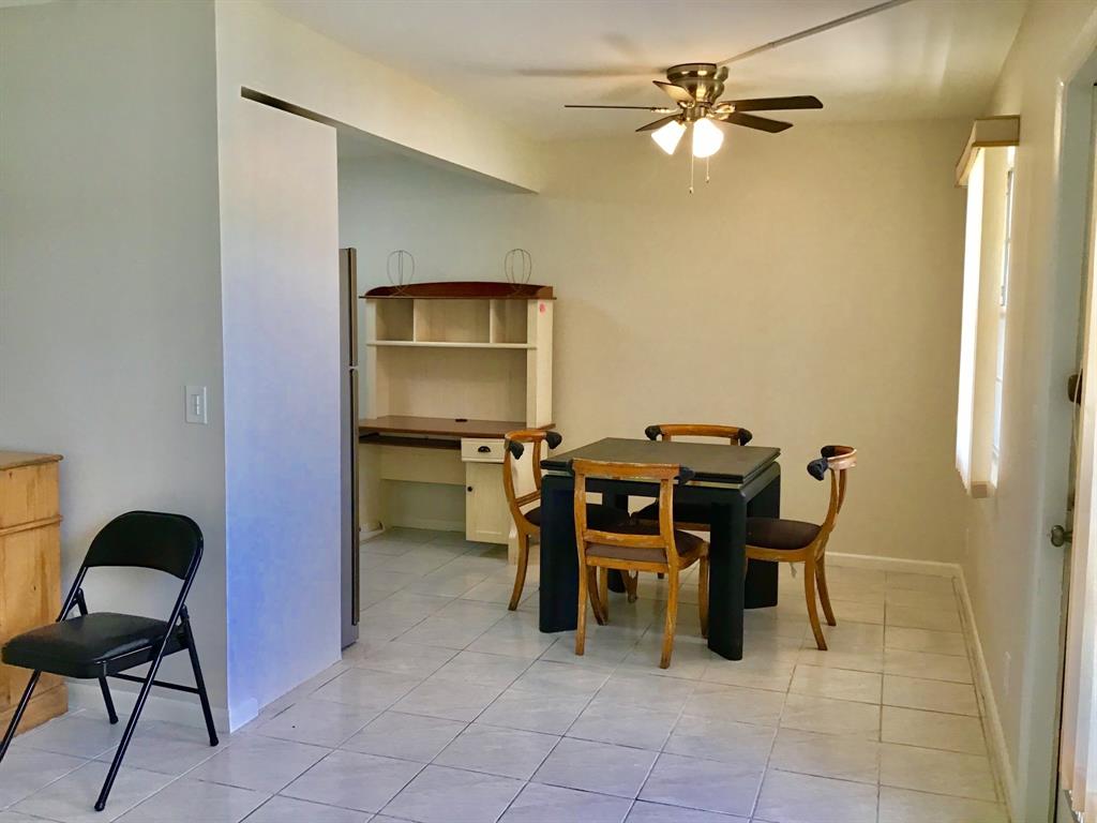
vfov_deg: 45.4
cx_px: 548
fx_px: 982
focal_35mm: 31
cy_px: 412
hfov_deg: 58.4
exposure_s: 1/30
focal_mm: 3.3
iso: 25
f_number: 2.4
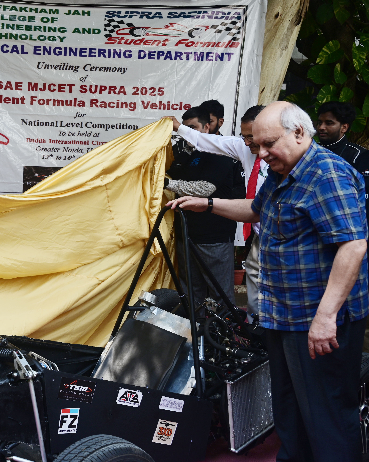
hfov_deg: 30.5
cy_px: 233
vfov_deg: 39.5
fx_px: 642
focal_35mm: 47
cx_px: 30
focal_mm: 33
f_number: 6.3
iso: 200
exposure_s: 1/125
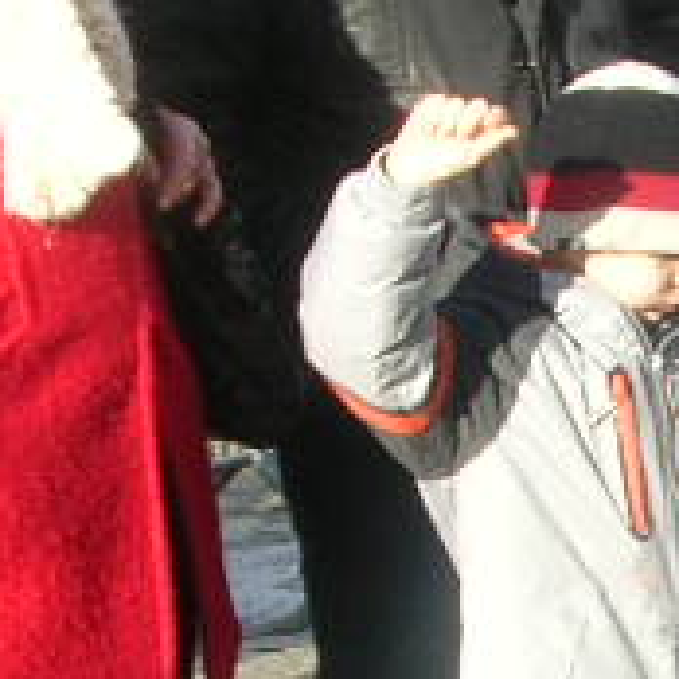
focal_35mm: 182
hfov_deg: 9.4
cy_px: 656
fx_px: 4039
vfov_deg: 9.6
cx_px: 991
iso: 50
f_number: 5.6
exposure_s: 1/123
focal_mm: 5.8
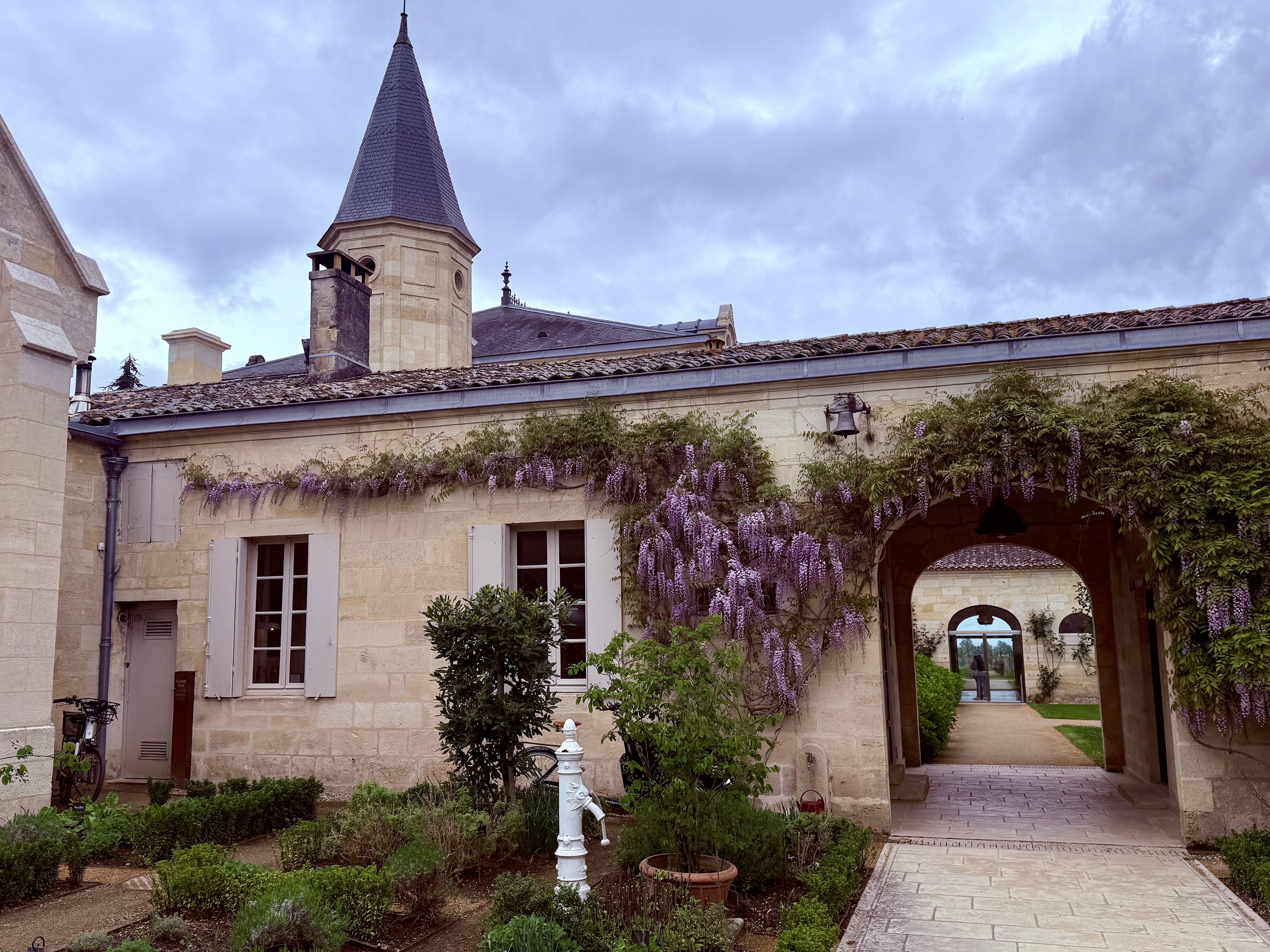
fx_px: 1101
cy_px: 480
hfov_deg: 59.9
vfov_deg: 46.8
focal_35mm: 30
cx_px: 604
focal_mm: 6.76
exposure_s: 1/5319
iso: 80
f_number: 1.78
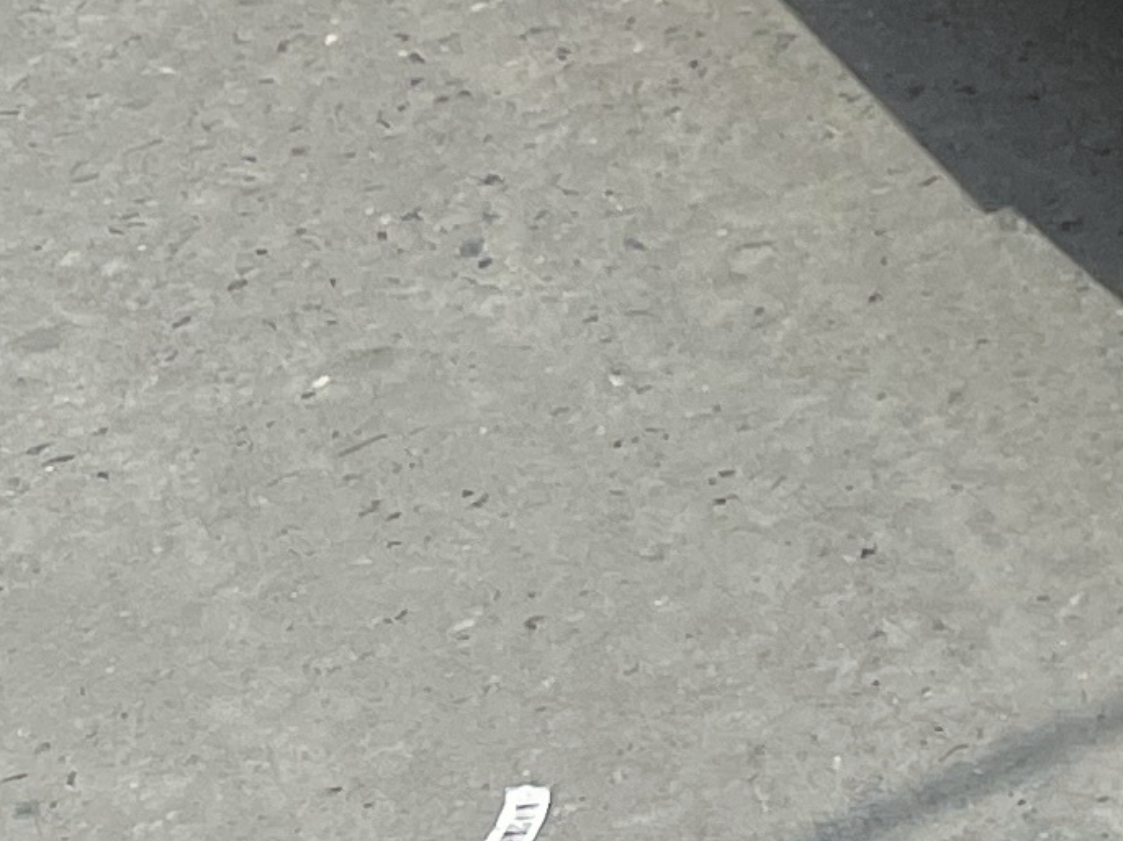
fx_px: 4767
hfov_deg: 10.4
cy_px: -1543
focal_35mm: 147
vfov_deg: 8.6
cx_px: 3174
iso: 32
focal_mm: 5.1
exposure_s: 1/7407
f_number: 1.6
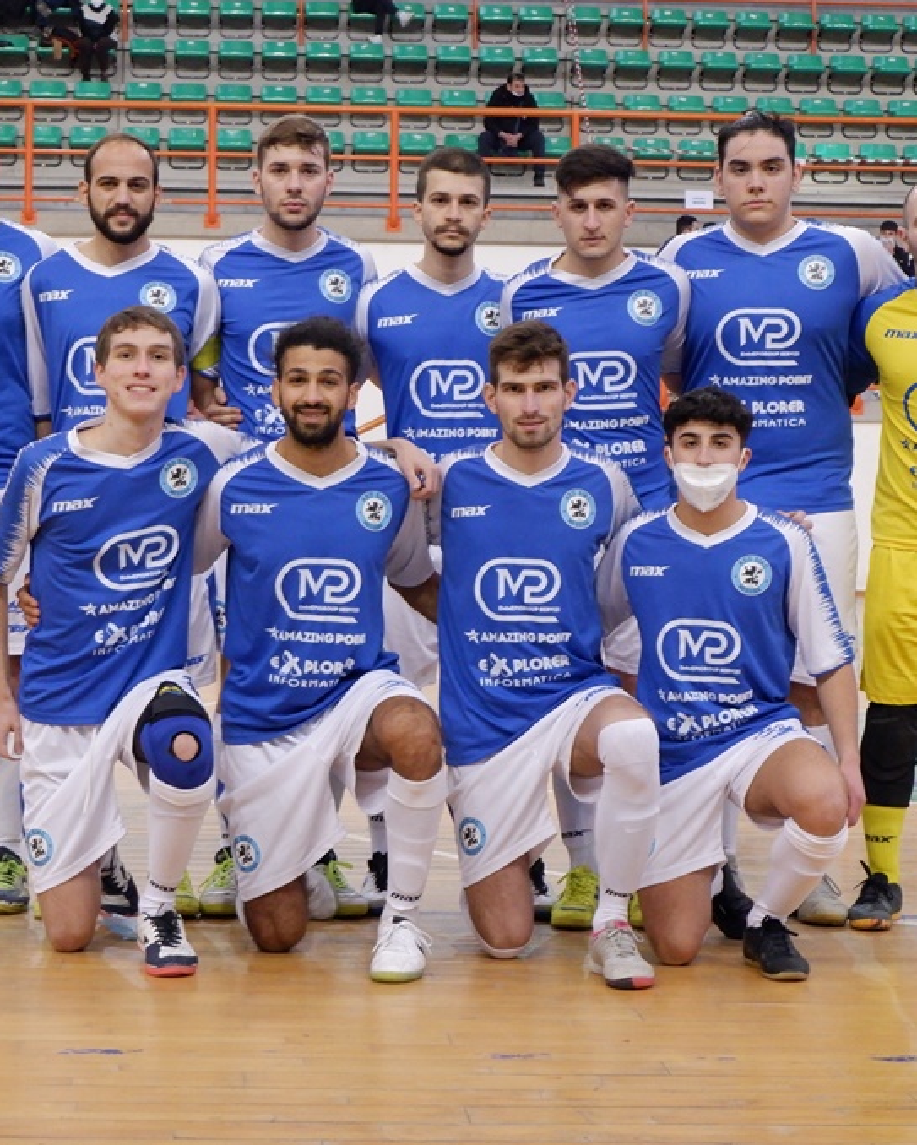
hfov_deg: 18.1
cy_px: 572
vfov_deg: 22.5
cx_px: 377
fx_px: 2882
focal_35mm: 85
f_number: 5.6
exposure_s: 1/140
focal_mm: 40.8
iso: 4000
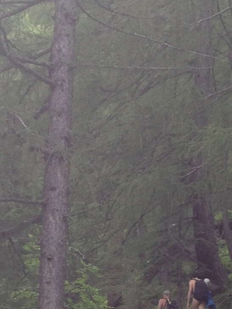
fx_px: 1403
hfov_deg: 9.5
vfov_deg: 12.2
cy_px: 399
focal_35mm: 157
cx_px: 99
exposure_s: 1/196
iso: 50
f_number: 2.4
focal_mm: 4.28
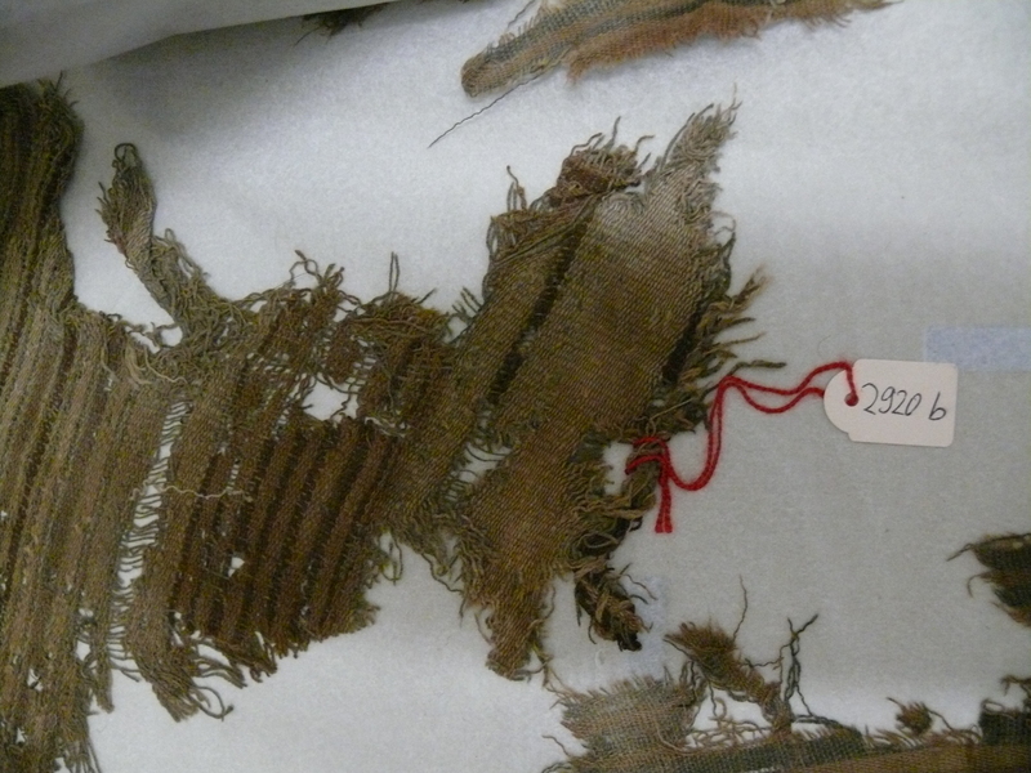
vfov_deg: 40.7
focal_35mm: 35
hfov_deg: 52.6
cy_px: 386
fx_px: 1042
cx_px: 516
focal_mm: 7.4
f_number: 2.8
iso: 800
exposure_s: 1/25
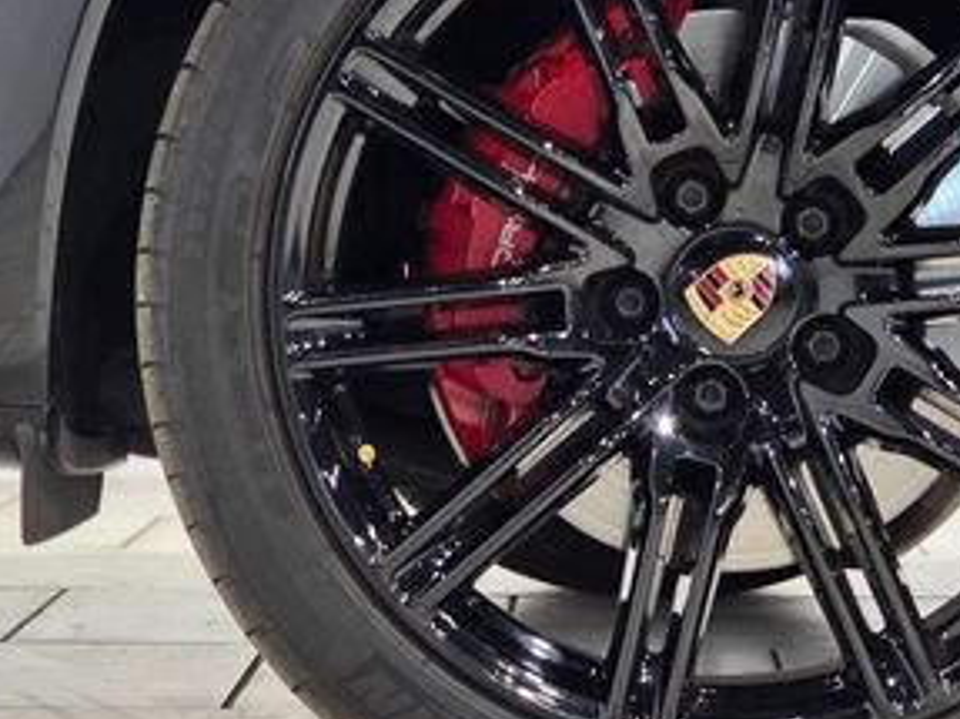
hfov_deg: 12.8
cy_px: 284
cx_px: 716
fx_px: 4269
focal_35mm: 154
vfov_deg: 9.6
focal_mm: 7.9
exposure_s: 1/60
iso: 250
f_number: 2.4
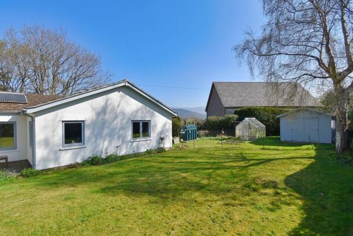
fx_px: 157
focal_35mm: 16
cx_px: 172
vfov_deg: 73.8
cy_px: 119
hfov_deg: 96.7
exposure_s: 1/250
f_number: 8
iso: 100
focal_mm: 10
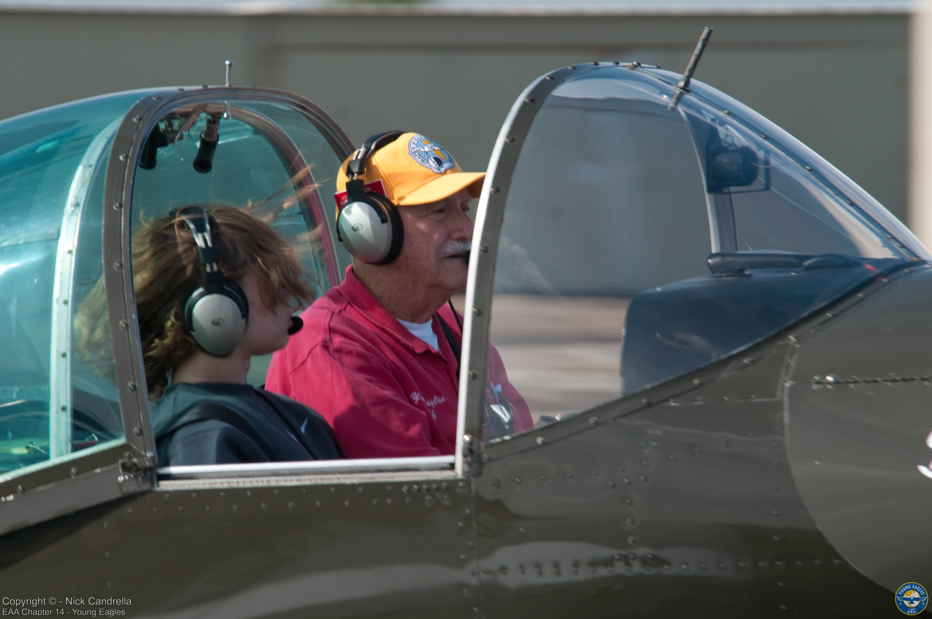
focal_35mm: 300
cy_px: 310
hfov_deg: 6.9
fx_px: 7757
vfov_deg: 4.6
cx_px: 466
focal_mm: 200
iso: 100
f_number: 8
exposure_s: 1/60
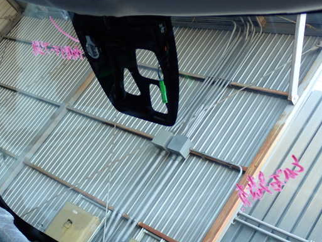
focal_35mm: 55
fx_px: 512
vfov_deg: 26.6
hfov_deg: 34.9
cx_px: 163
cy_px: 122
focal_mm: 8.4
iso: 200
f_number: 3.1
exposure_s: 1/80
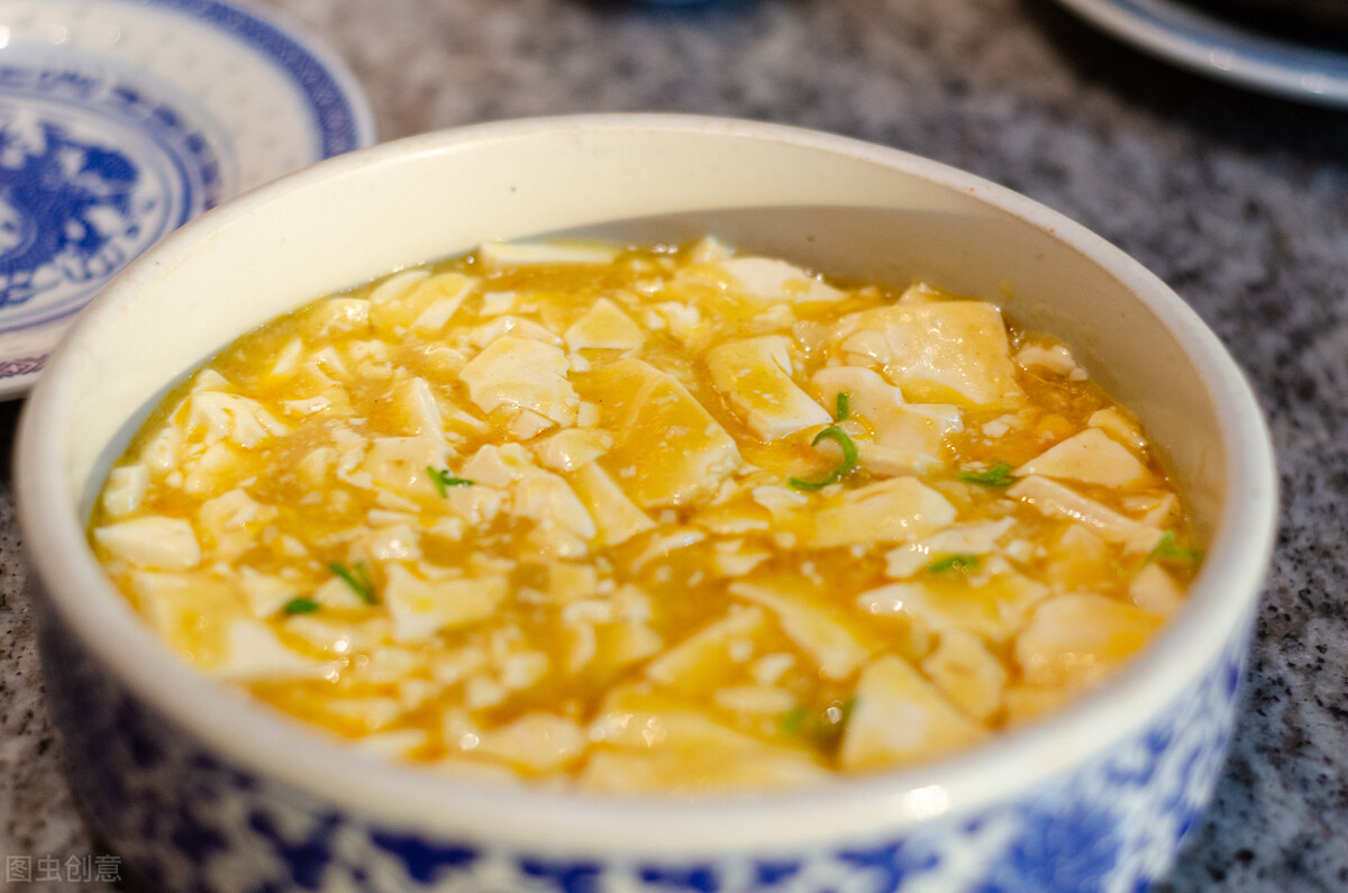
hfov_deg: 27.0
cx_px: 674
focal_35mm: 75
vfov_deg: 18.1
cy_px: 446
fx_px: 2803
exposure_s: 1/80
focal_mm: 50
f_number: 2.8
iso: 1000
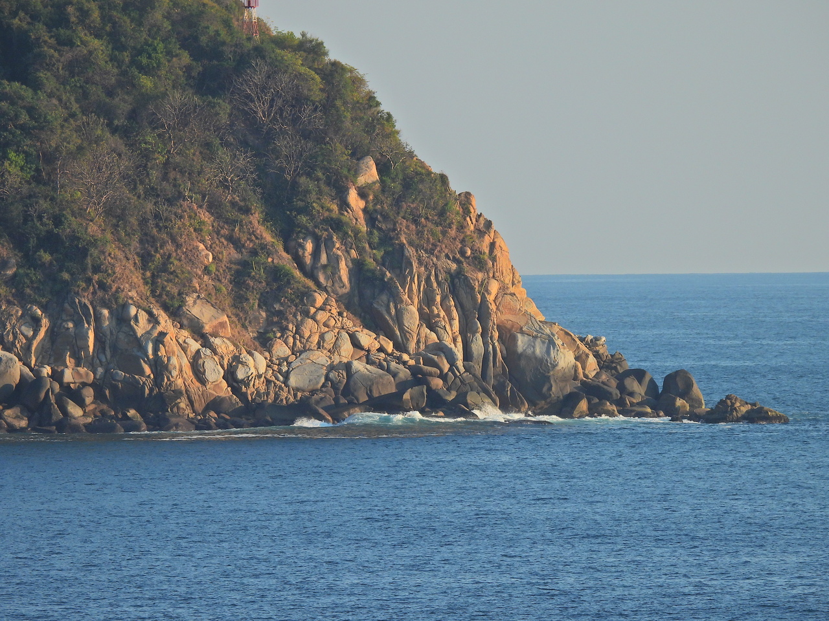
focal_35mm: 700
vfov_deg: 2.1
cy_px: 310
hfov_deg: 2.8
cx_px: 414
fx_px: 16764
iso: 100
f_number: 5.6
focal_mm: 125
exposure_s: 1/500
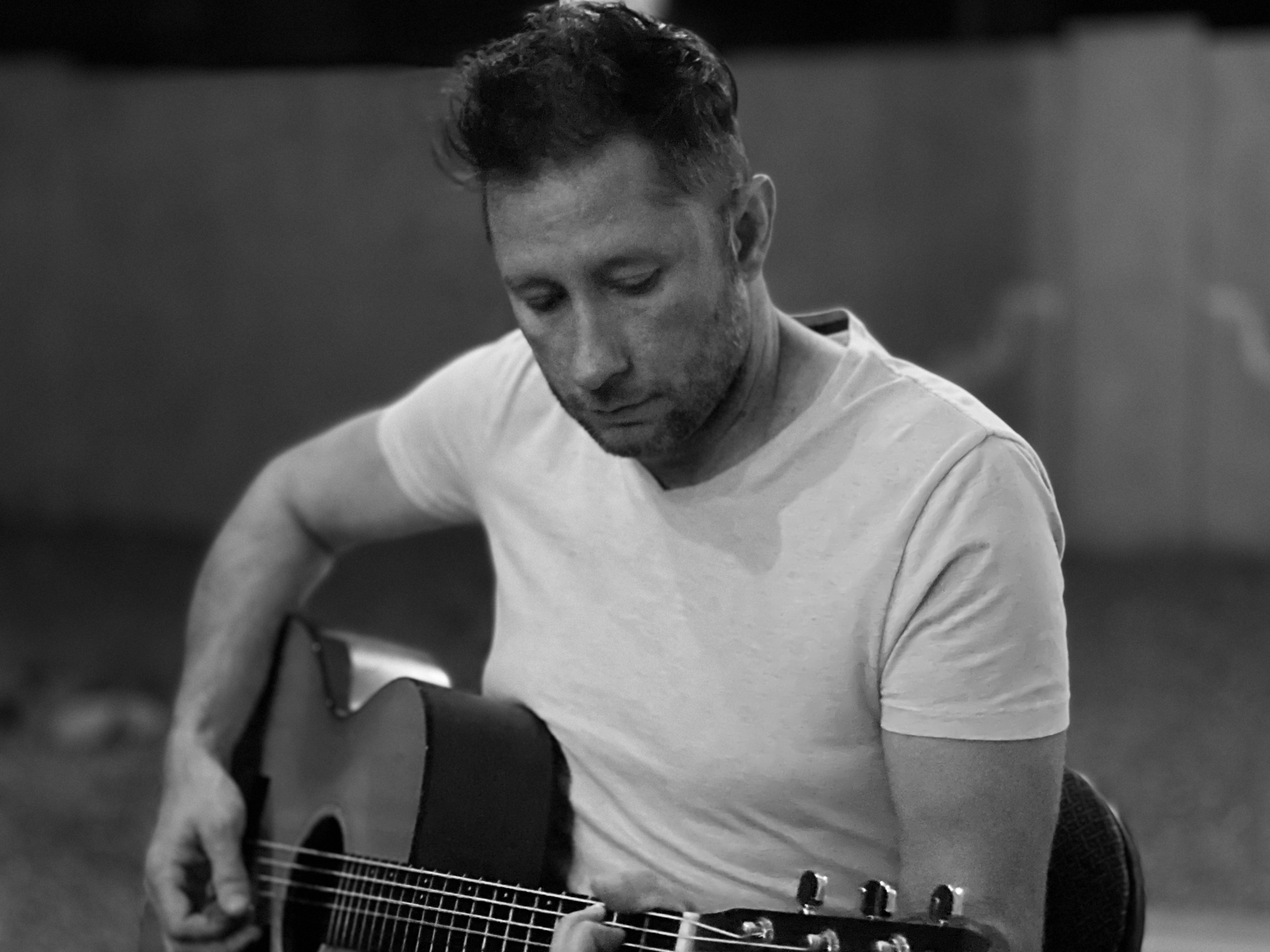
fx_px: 2385
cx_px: 643
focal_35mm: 65
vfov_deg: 22.6
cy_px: 481
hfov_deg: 29.8
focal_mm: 7.5
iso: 2000
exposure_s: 1/15
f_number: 2.2
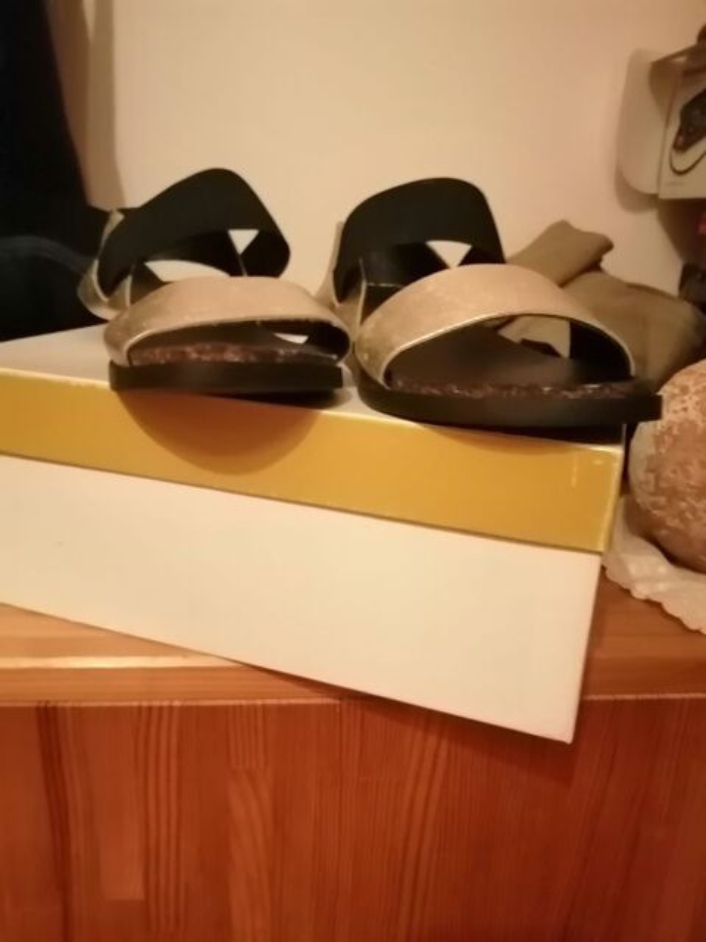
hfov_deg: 53.1
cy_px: 471
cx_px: 353
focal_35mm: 26
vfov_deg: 67.3
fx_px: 707
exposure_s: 1/12.5
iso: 1250
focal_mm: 3.46
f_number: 1.8
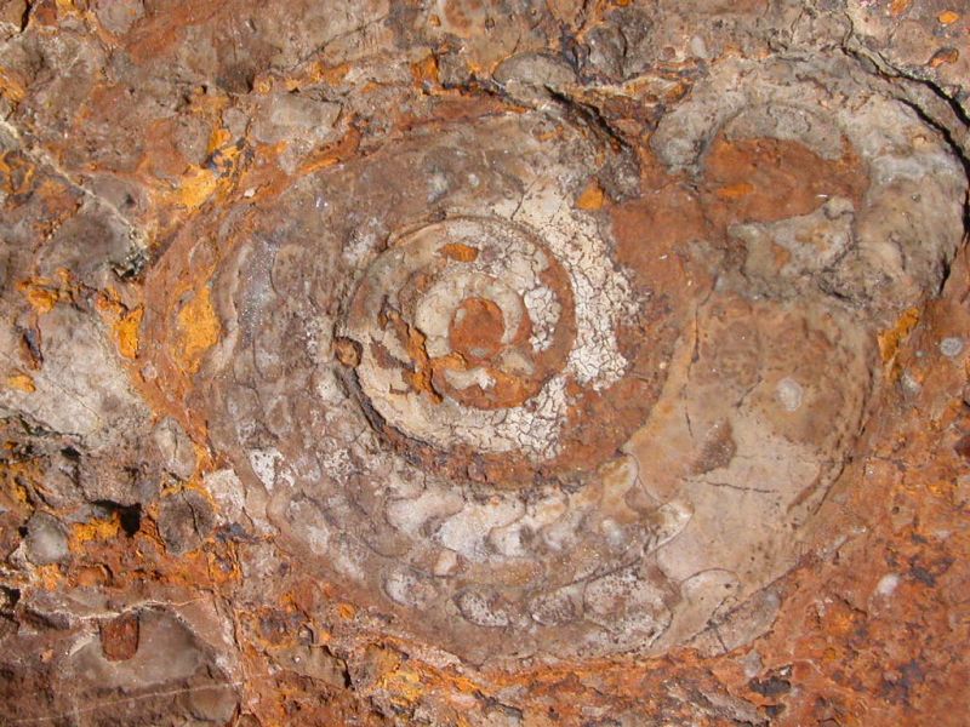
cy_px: 364
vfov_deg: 22.9
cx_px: 485
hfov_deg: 30.3
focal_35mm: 64
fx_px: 1793
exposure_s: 1/1284
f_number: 3.5
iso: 100
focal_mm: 9.7
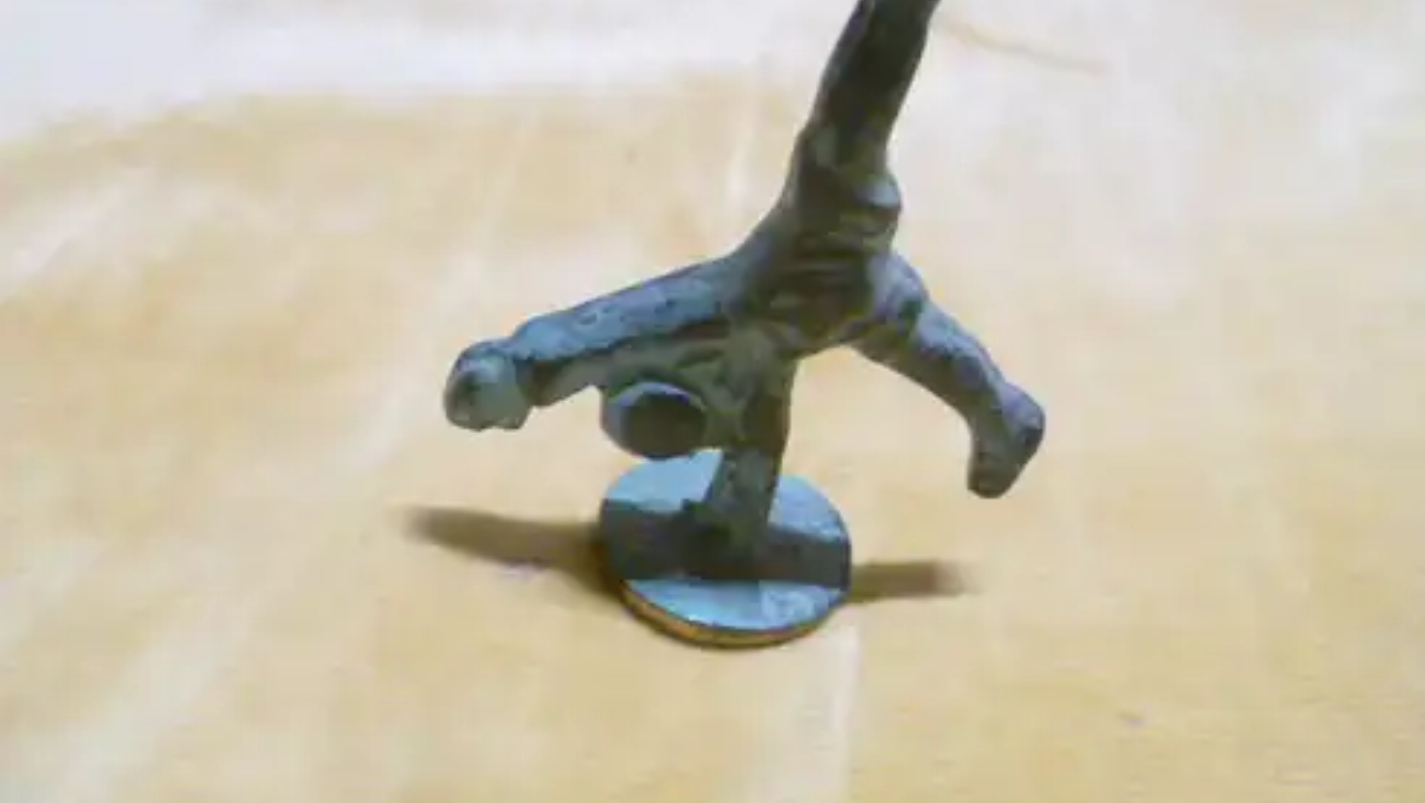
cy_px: 323
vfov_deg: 37.7
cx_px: 718
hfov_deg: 62.6
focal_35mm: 31
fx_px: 1172
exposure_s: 1/50
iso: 800
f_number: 2.8
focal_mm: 5
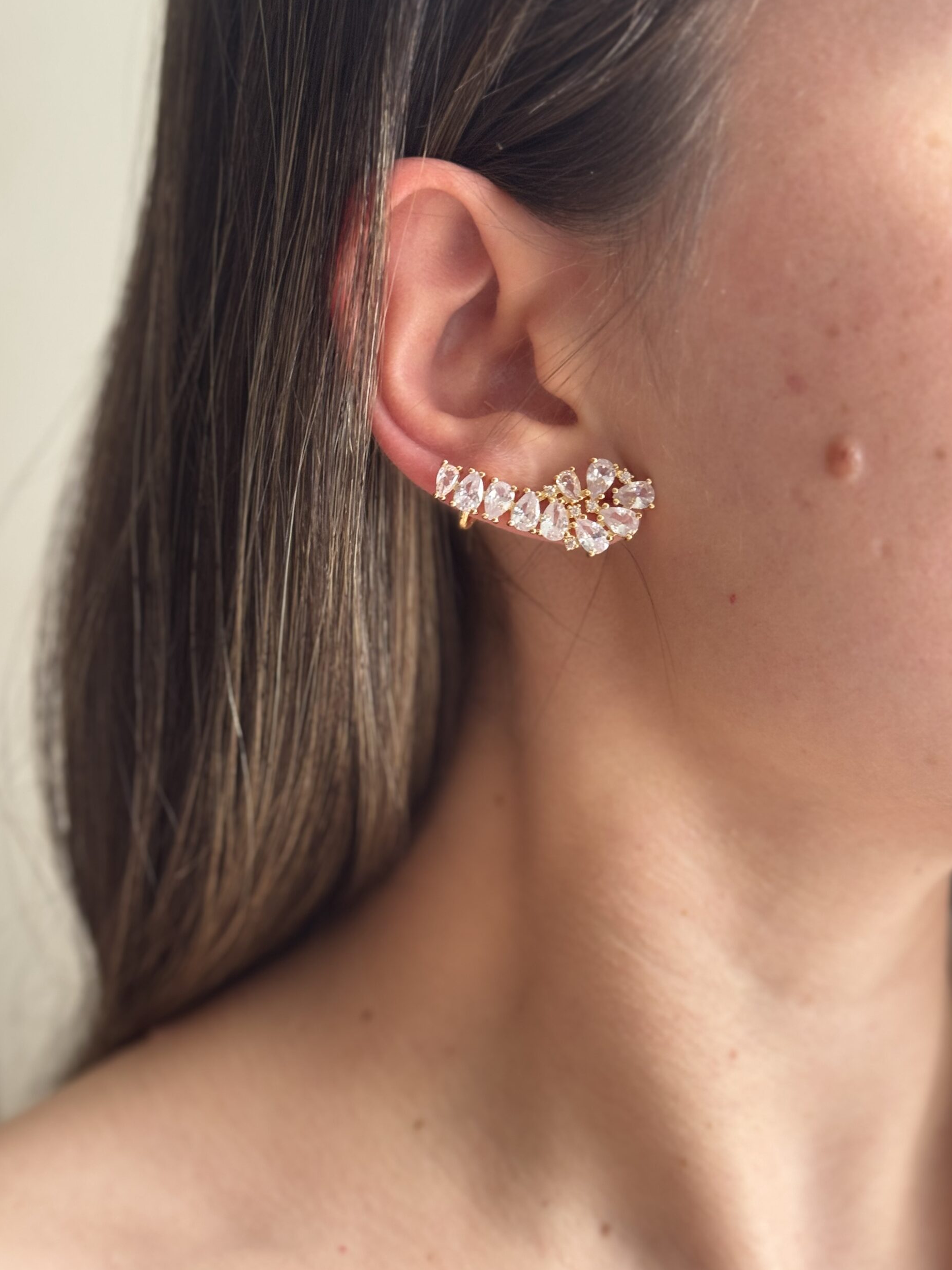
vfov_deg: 38.2
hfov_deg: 29.1
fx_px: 1834
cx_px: 478
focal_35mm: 50
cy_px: 639
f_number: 1.78
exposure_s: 1/60
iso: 100
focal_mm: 6.76
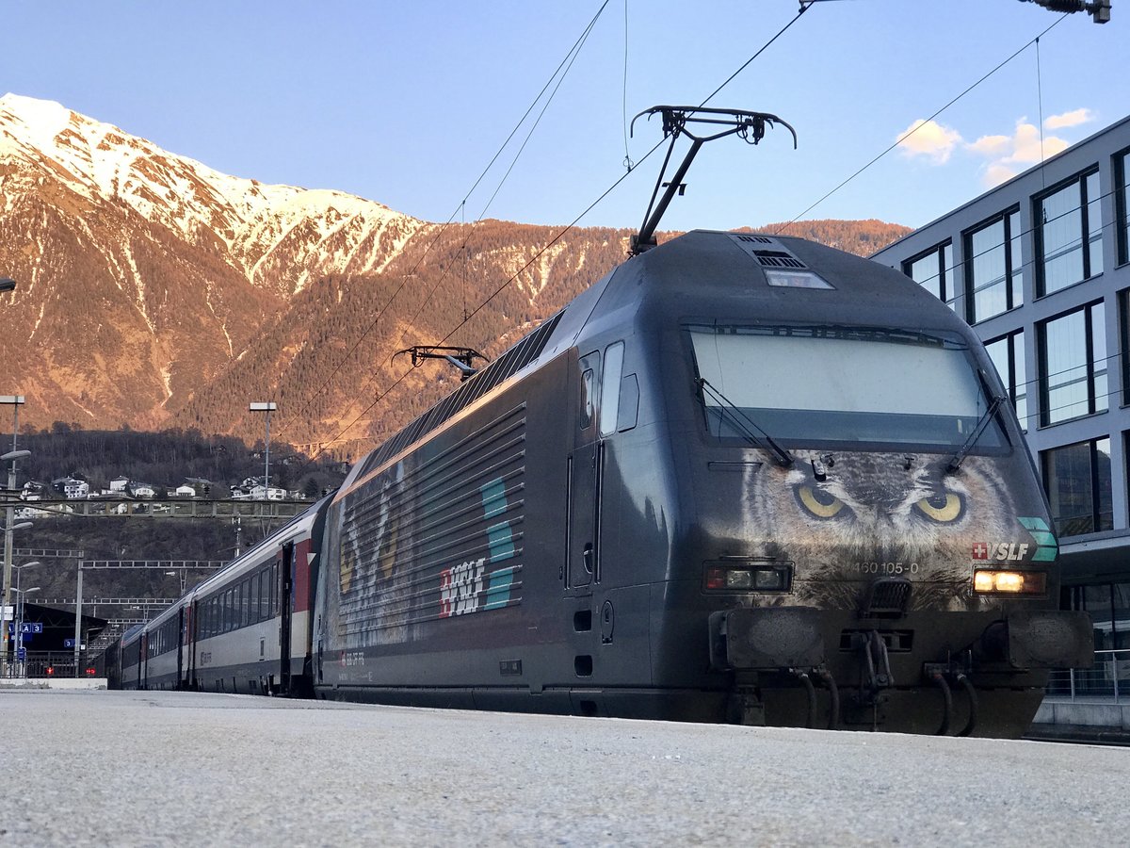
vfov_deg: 25.7
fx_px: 1861
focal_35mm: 57
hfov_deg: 33.8
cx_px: 565
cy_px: 424
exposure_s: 1/121
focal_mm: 6.6
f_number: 2.8
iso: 20
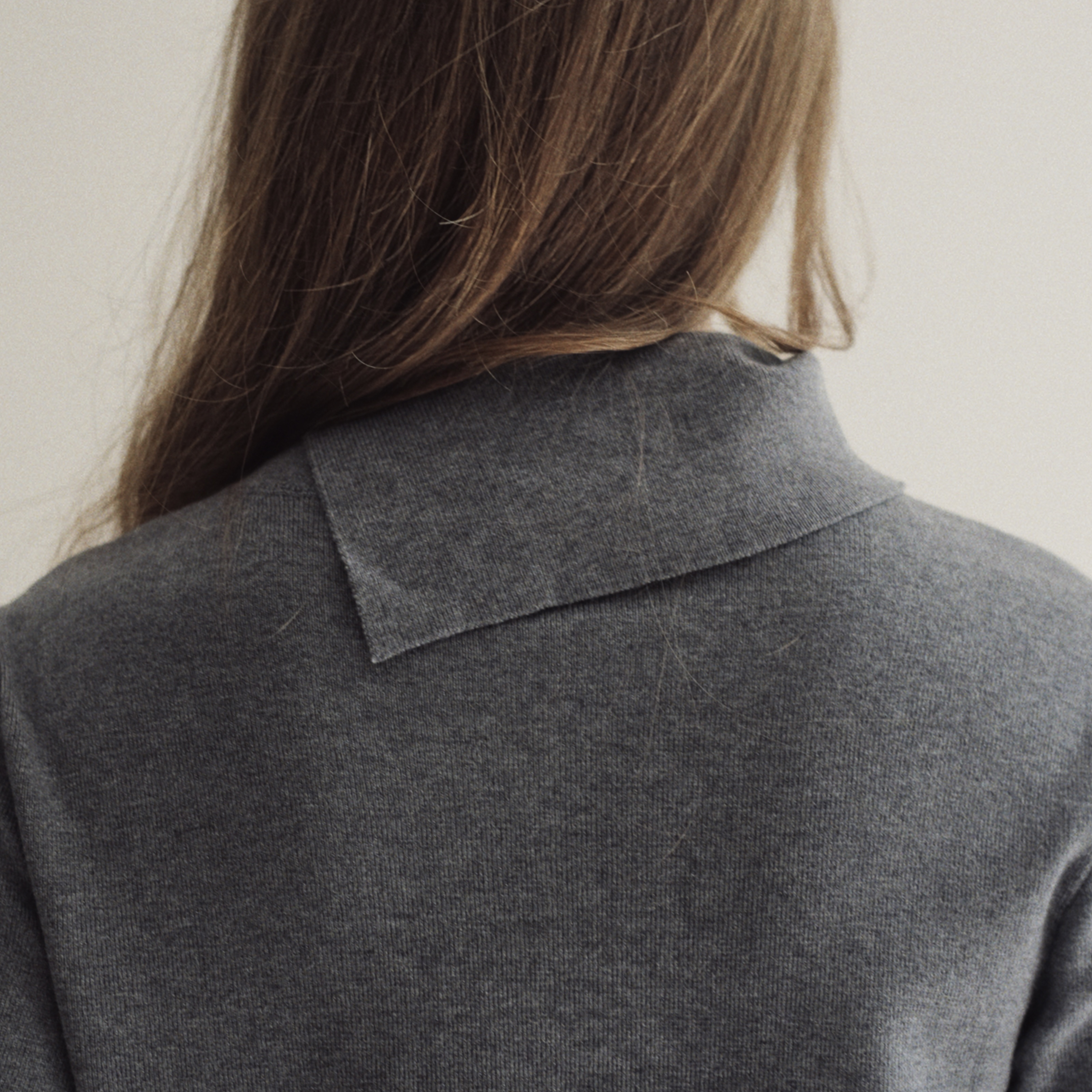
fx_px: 2427
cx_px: 544
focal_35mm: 68
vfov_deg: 25.3
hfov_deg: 25.4
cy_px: 490
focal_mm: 35
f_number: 2
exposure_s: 1/45
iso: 320
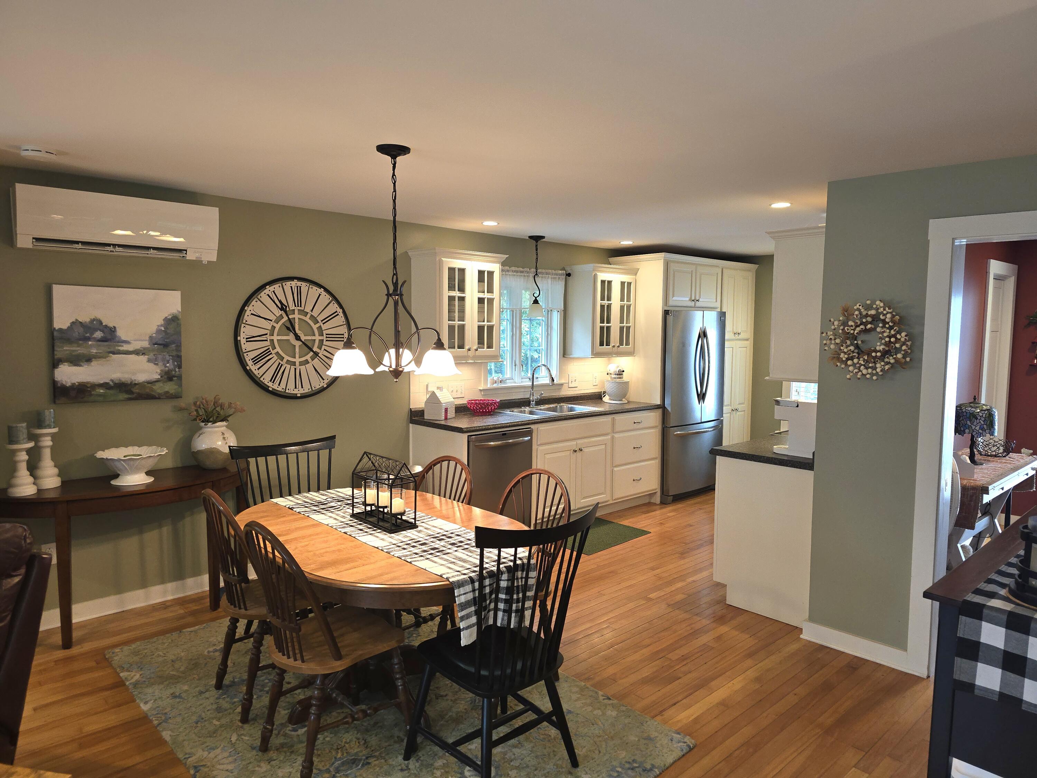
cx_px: 518
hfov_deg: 73.9
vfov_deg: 58.9
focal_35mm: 23
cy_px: 389
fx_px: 689
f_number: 1.7
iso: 125
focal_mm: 6.3
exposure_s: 1/60.2
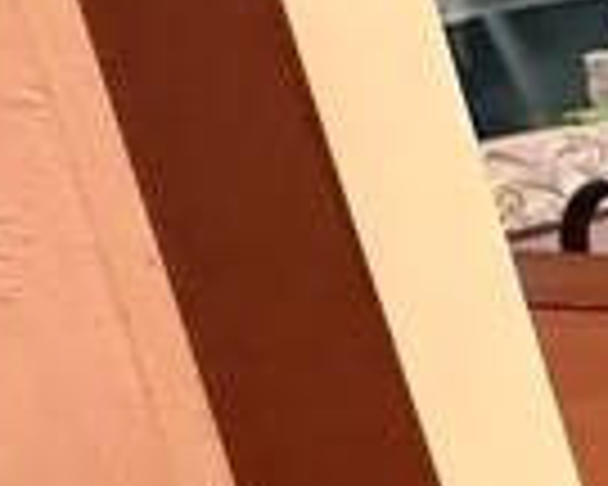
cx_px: 2256
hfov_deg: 9.0
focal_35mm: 104
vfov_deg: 14.7
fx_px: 1871
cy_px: 374
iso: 800
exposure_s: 1/60
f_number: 2.2
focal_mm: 2.22
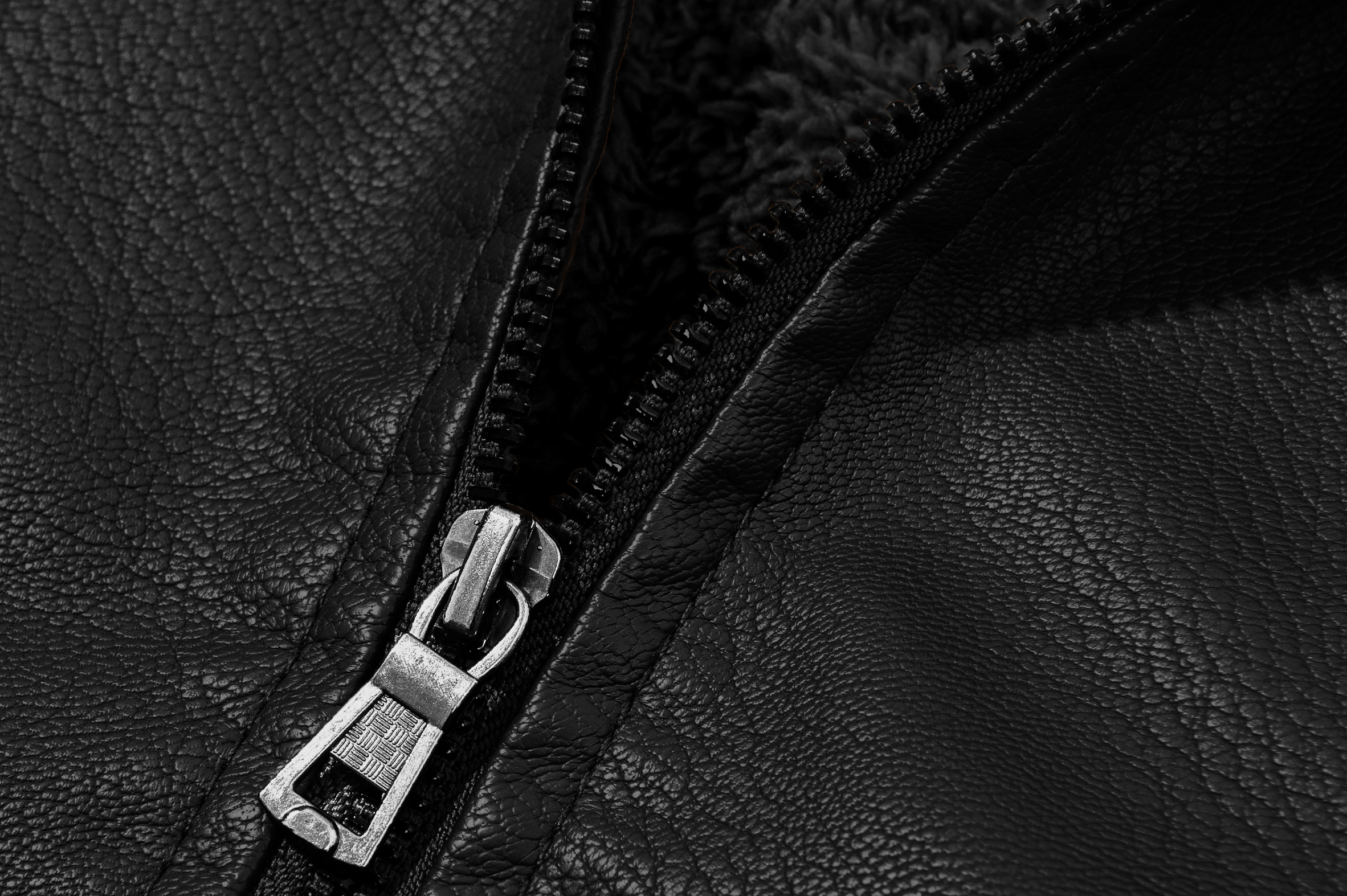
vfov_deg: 10.9
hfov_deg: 16.3
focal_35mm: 126
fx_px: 4711
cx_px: 526
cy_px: 572
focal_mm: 70
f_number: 13
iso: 200
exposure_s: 1/160
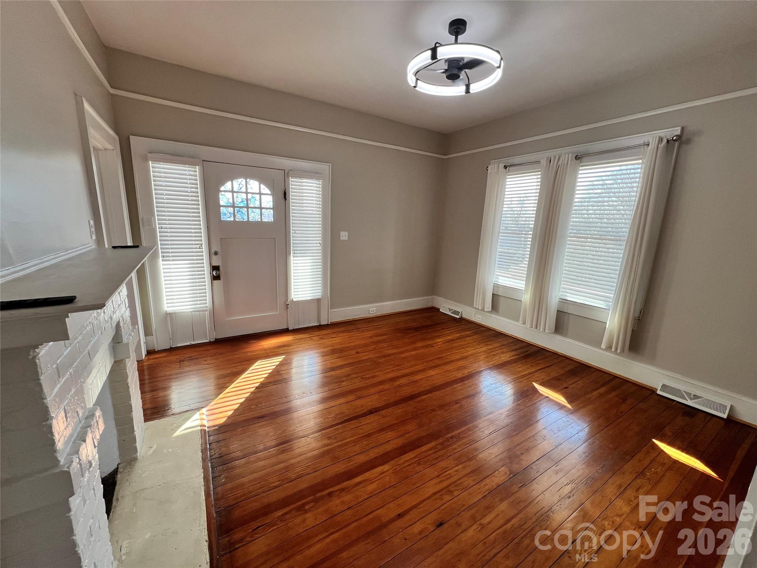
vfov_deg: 89.9
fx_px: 284
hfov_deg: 106.2
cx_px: 378
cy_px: 284
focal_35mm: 13
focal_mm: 1.57
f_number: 1.8
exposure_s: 1/120
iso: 80
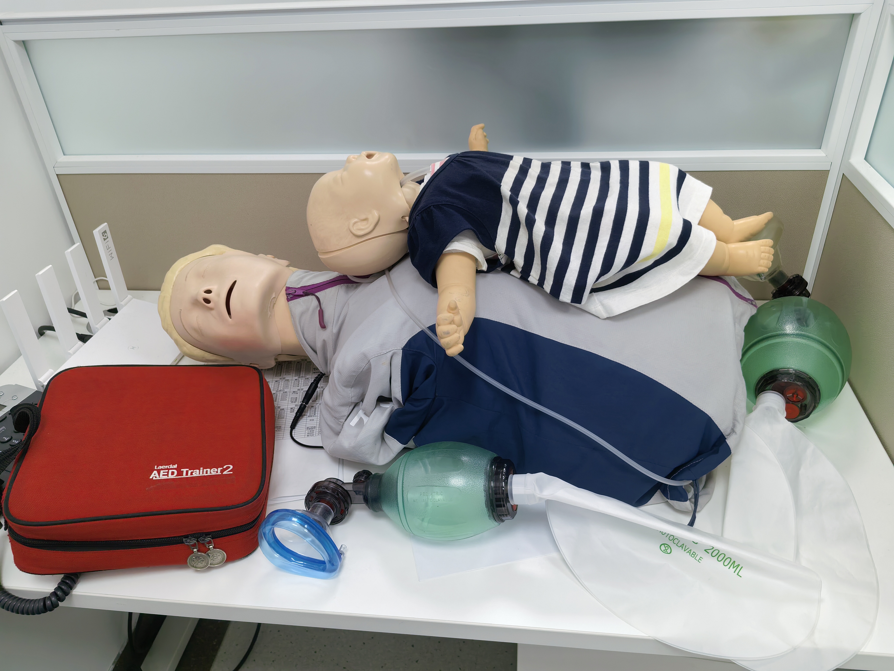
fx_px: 697
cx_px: 447
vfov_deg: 51.4
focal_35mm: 27
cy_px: 336
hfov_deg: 65.3
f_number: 1.9
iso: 64
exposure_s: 1/100
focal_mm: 5.52
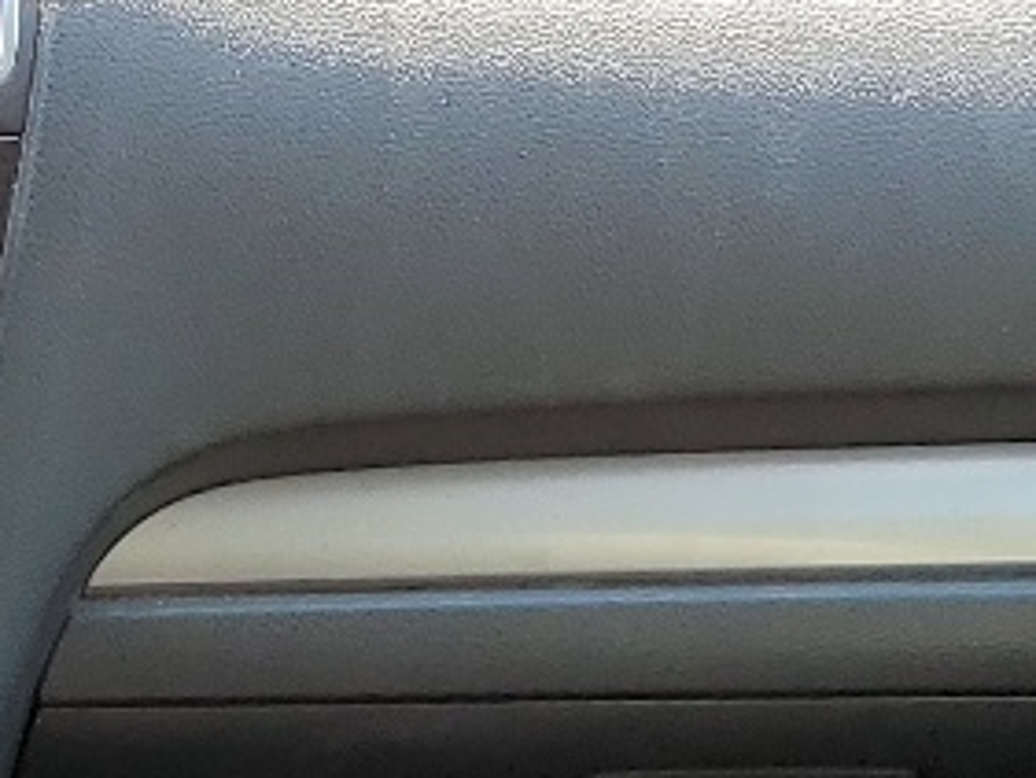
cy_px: 1479
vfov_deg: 9.5
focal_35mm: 148
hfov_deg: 12.5
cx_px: -675
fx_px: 4431
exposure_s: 1/175
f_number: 1.5
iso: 50
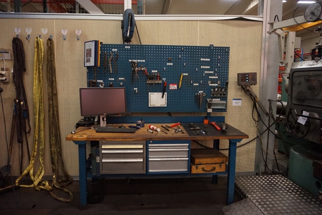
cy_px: 108
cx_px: 161
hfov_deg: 73.7
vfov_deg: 53.1
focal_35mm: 24
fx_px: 215
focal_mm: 16
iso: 3200
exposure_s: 1/125
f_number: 3.5
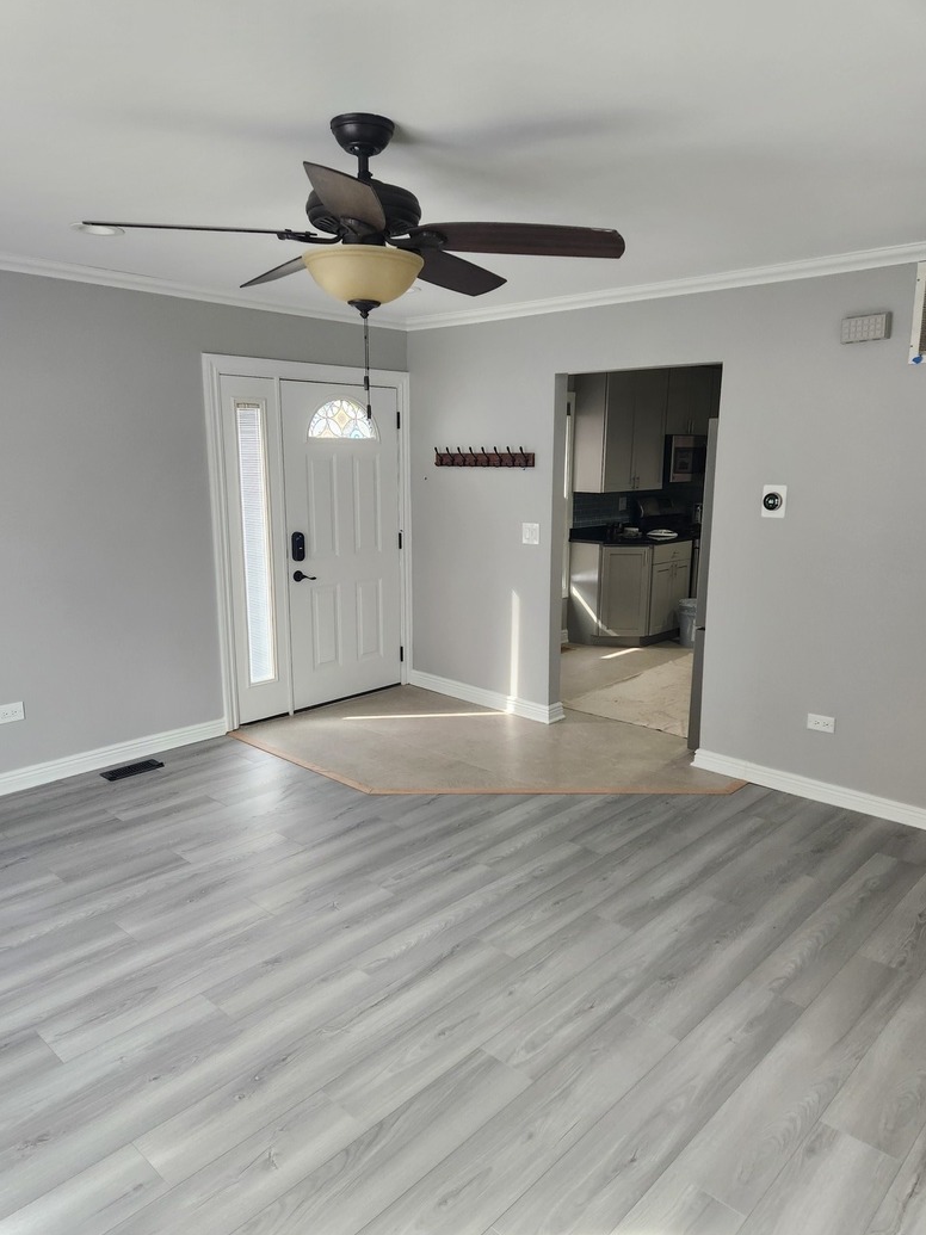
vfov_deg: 71.6
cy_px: 620
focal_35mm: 24
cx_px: 464
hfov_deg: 56.8
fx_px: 856
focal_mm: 5.4
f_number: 1.8
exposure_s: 1/180
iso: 160
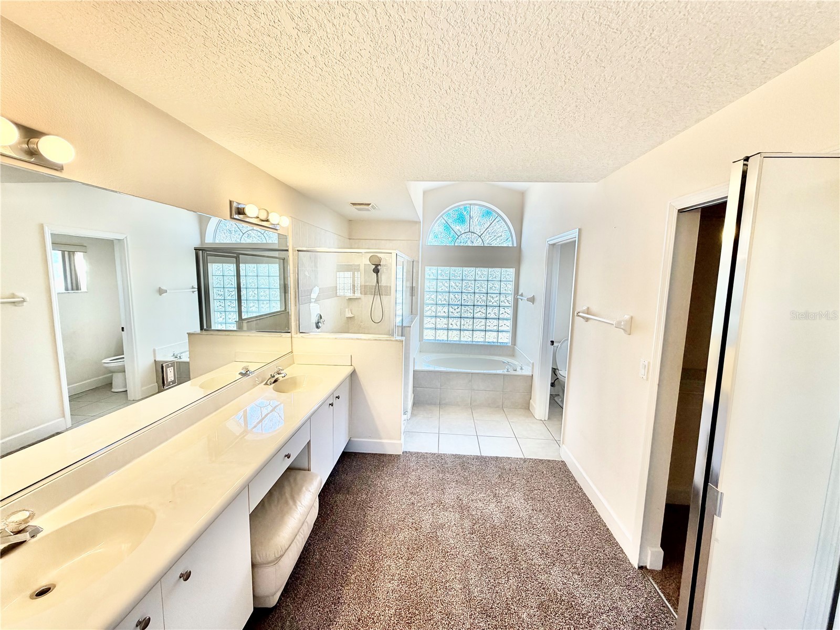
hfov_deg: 102.1
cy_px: 315
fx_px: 340
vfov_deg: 85.7
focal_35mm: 14
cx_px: 420
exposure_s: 1/121
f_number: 2.2
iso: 100
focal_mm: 2.22
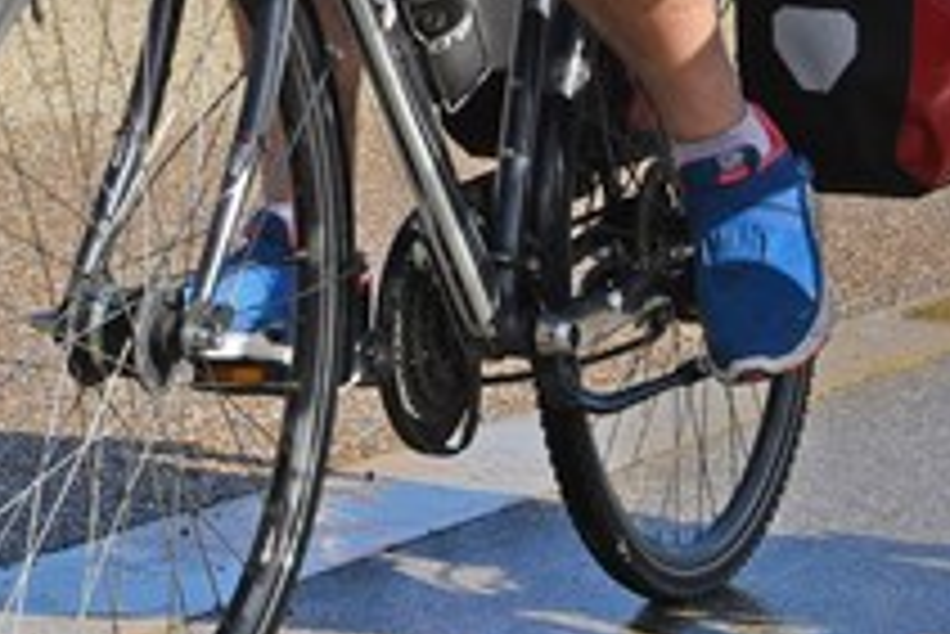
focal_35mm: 142
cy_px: -587
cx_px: -77
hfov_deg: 14.1
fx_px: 3750
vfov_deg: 9.2
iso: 100
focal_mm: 25
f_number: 6.3
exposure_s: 1/500
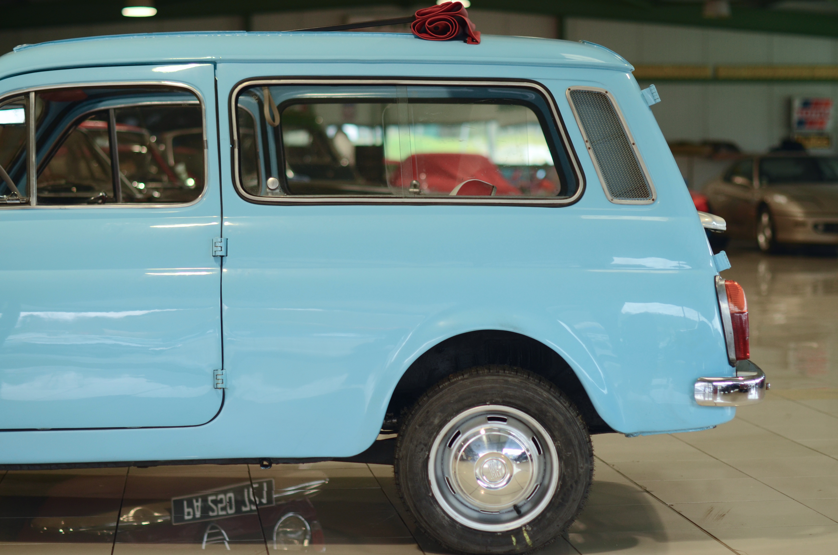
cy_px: 278
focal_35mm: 75
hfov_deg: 27.0
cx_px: 419
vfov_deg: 18.1
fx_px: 1742
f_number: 2
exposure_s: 1/125
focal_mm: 50
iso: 320
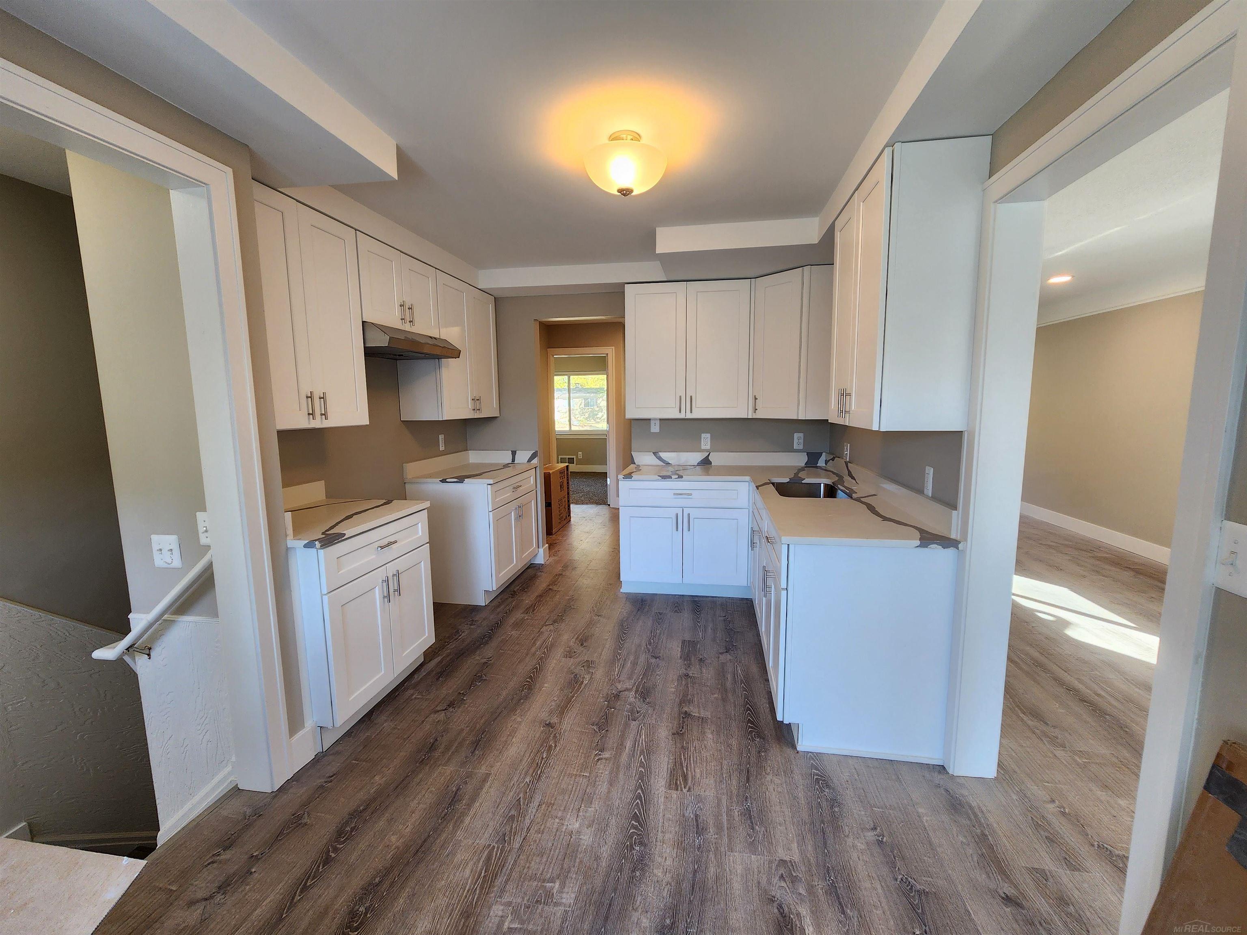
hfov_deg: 106.2
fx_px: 468
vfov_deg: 89.9
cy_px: 468
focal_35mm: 13
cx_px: 624
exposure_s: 1/60
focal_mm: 2.2
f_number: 2.2
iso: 100
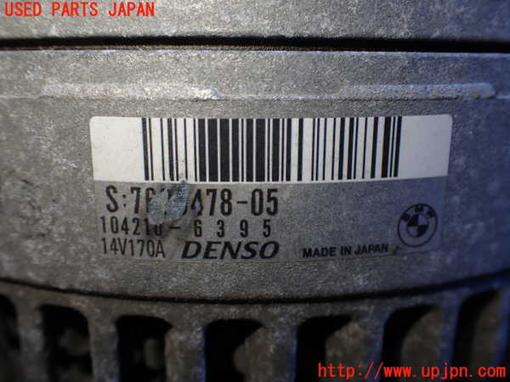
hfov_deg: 51.4
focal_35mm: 36
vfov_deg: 39.7
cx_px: 255
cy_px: 191
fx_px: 530
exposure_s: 1/160
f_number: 2.5
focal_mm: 6.37
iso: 125
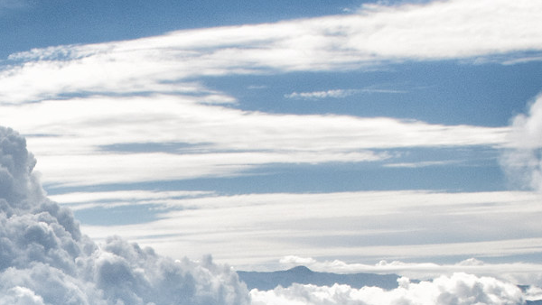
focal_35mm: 113
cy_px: 389
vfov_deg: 10.5
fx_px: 1625
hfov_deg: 18.2
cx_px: -61
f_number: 11
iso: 100
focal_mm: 18
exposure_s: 1/250
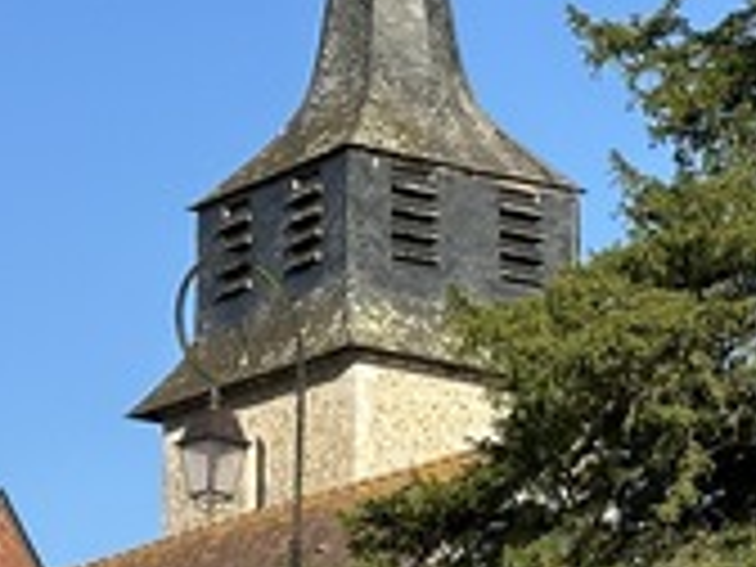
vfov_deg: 8.1
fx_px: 3997
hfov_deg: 10.8
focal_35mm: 183
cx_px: 590
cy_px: 612
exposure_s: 1/2890
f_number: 1.78
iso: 64
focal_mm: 6.86
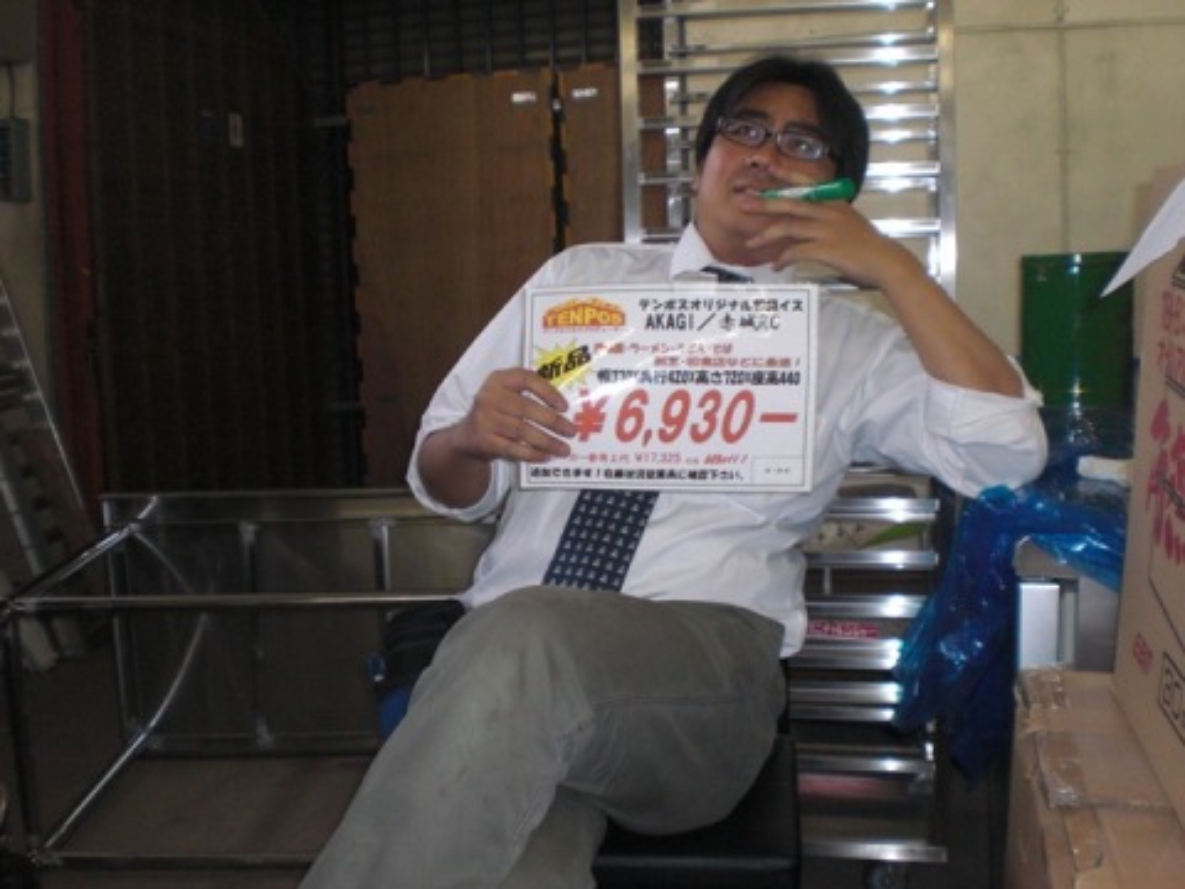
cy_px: 444
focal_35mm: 38
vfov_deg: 37.7
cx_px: 592
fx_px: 1301
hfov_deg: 49.0
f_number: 3.1
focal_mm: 6.3
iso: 200
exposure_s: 1/60
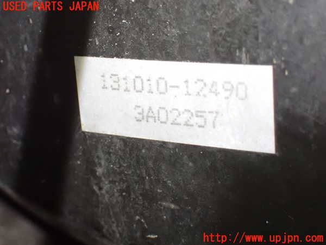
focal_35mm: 77
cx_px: 163
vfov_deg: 19.1
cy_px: 122
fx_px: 725
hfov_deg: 25.3
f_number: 4.1
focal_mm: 13.65
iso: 1600
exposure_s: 1/30
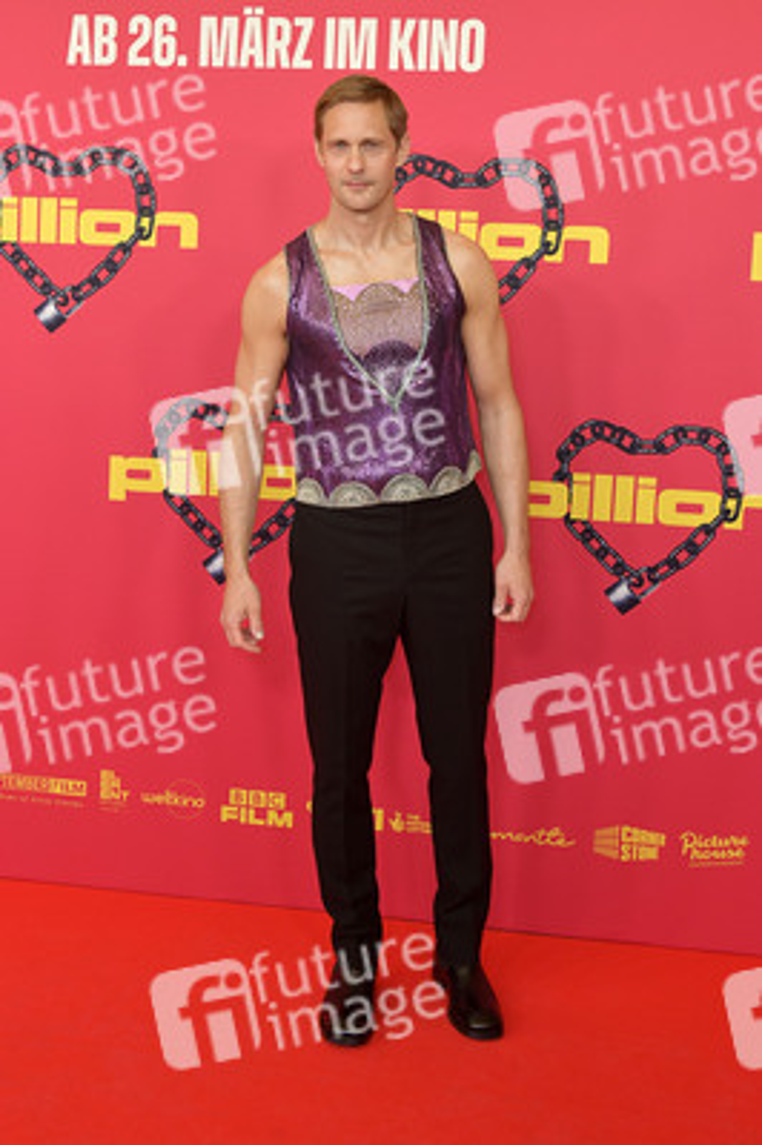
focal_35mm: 35
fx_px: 1113
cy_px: 572
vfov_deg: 54.5
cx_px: 381
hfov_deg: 37.8
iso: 1000
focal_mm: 35
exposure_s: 1/250
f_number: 8
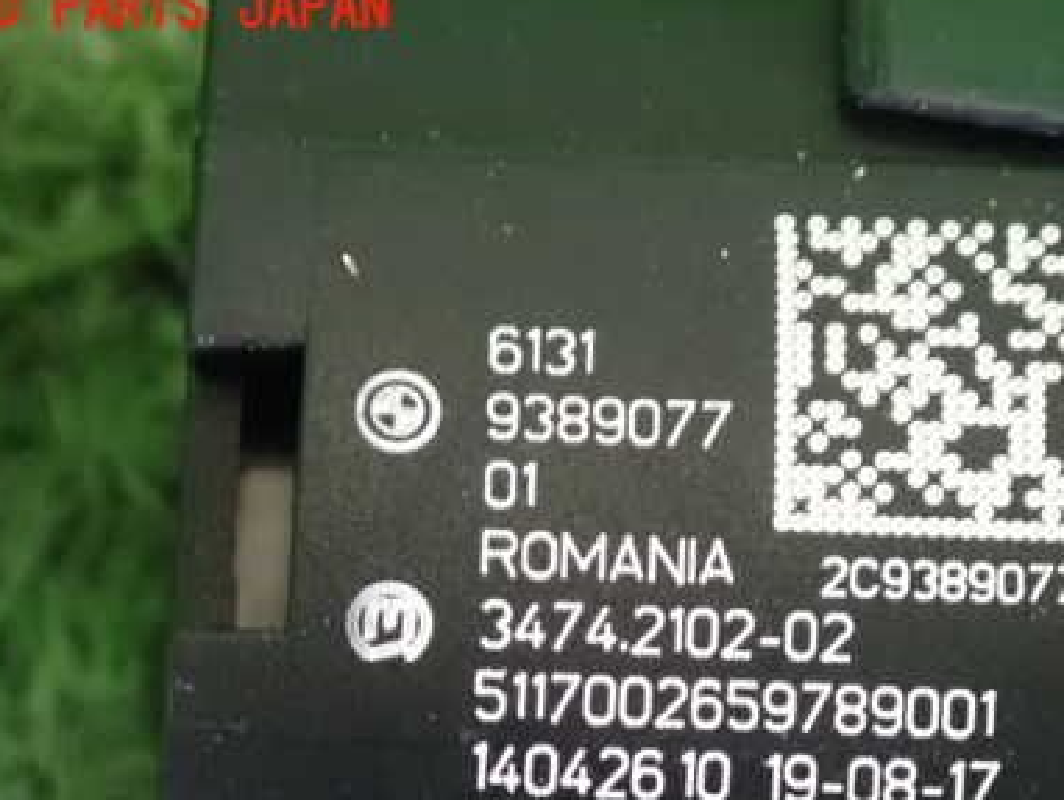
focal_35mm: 157
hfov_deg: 12.6
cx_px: 719
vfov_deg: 9.4
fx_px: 4829
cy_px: 602
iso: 1600
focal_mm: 18
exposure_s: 1/13
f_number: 4.9
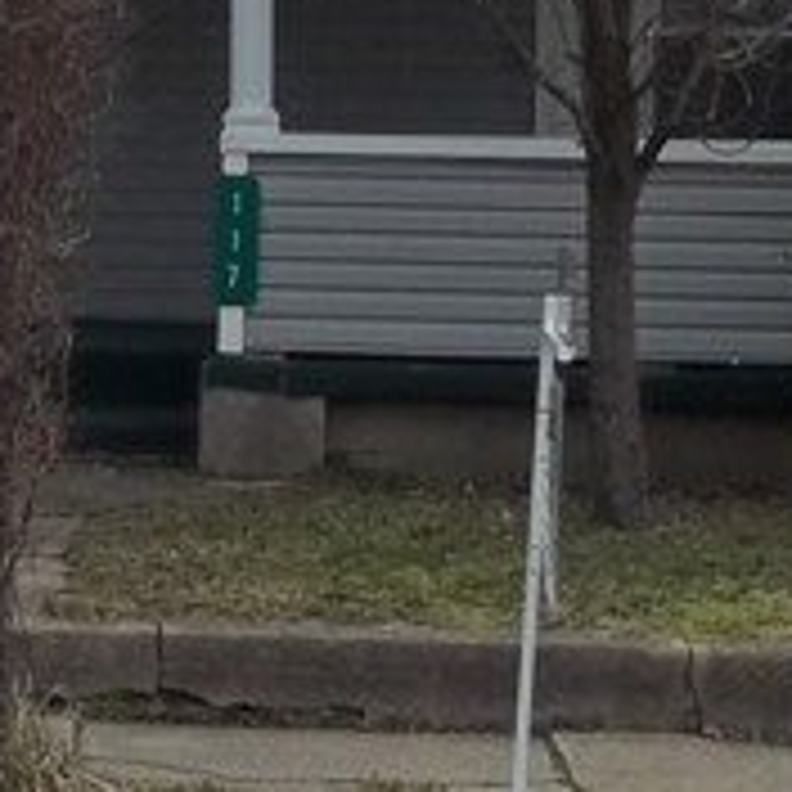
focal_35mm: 170
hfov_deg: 10.1
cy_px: -32
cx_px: -158
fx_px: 4401
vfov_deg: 10.2
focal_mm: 5.9
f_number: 8
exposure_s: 1/200
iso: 64
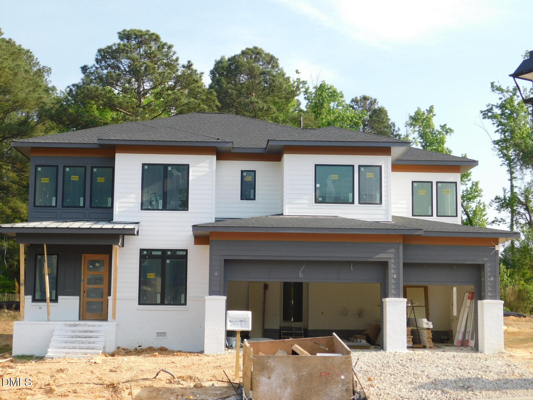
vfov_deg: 24.8
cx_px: 266
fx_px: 908
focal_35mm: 59
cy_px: 200
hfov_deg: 32.7
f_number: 4
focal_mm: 10.4
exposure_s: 1/400
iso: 125
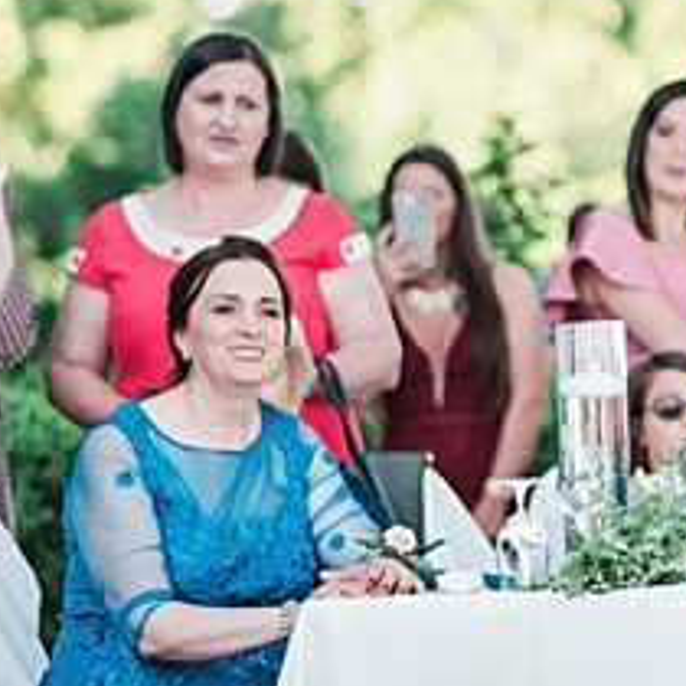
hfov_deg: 5.4
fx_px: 7242
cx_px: 1117
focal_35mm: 323
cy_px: 142
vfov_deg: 5.4
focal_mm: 85
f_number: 1.8
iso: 400
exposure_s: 1/1600
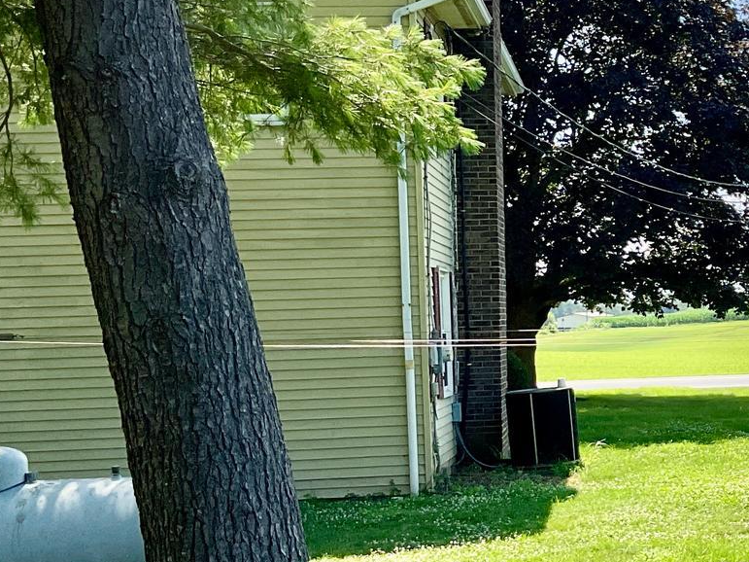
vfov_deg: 19.1
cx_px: 879
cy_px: 320
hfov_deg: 23.4
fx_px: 1666
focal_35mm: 77
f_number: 1.8
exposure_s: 1/2058
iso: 16
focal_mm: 3
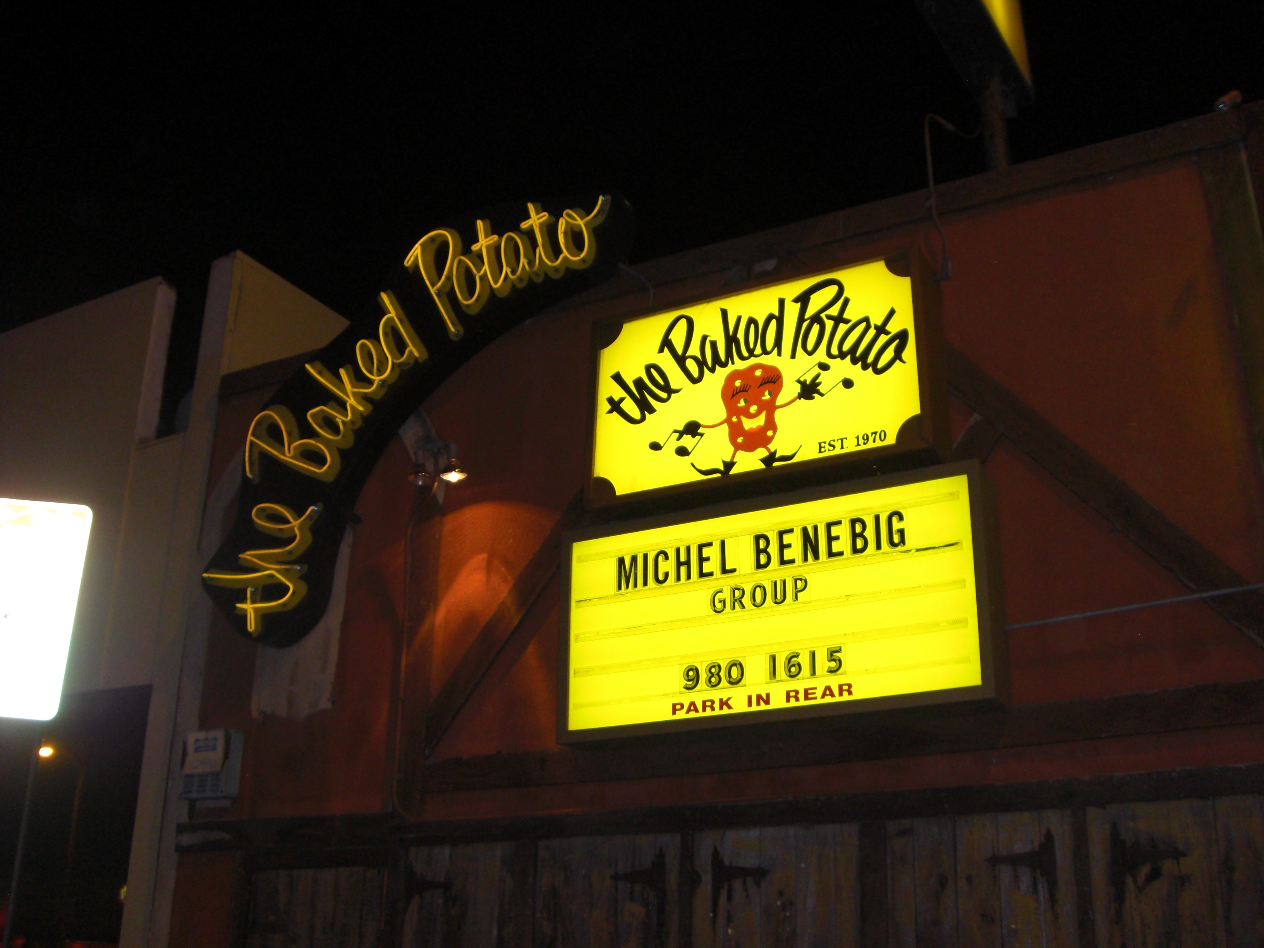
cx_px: 632
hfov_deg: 49.0
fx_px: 1388
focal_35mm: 38
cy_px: 474
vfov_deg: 37.7
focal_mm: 6.2
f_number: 2.7
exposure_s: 1/60
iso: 200
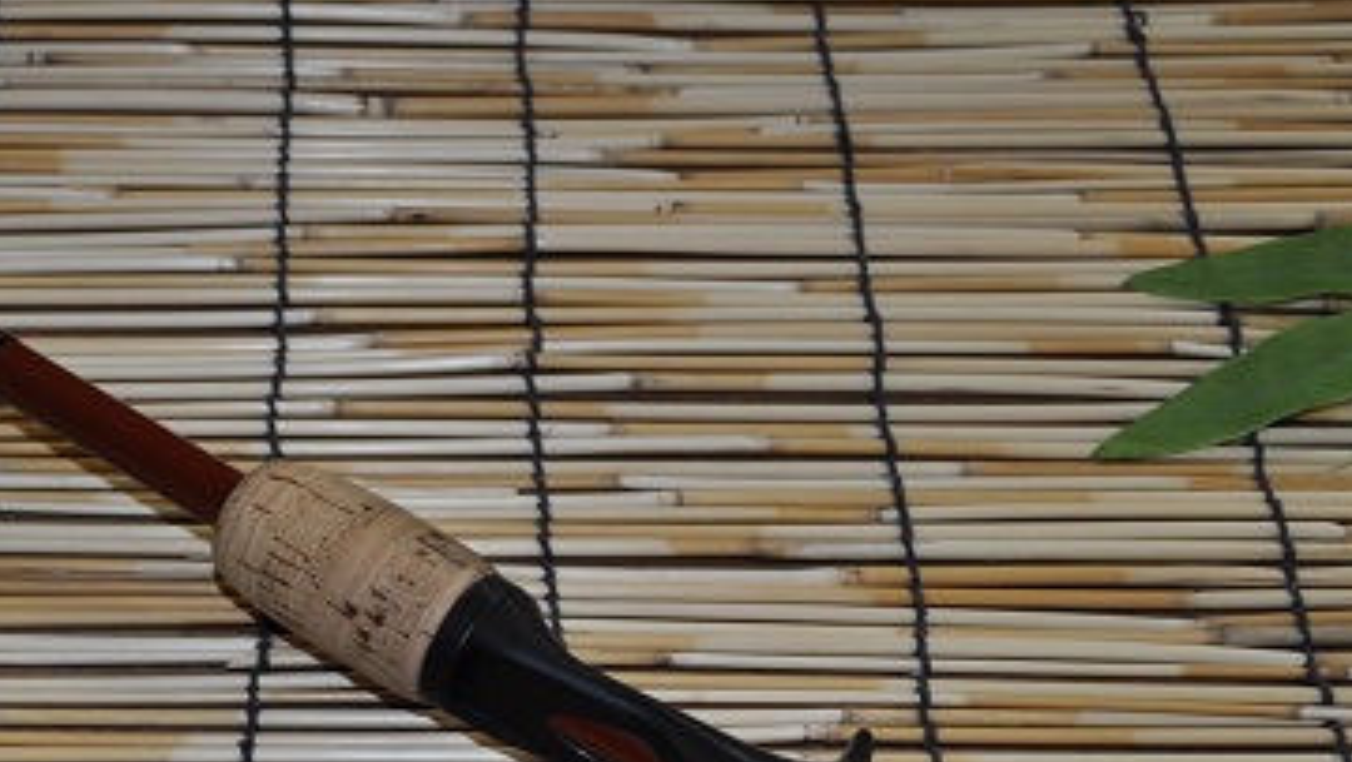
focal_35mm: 73
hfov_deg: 28.7
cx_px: 421
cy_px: 702
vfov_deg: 16.3
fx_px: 2619
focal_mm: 26
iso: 320
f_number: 4.2
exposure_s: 1/60
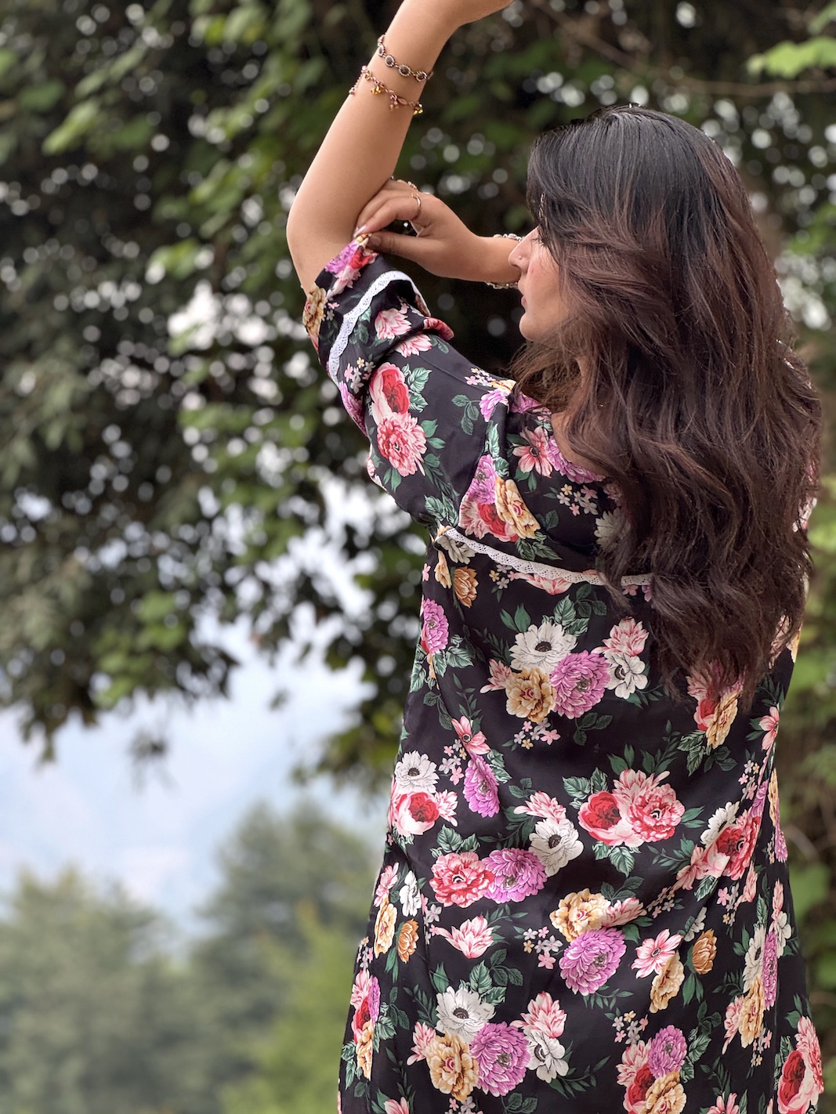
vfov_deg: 25.3
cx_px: 418
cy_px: 557
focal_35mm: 77
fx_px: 2479
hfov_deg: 19.1
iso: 100
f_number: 2.8
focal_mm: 9
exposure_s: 1/99
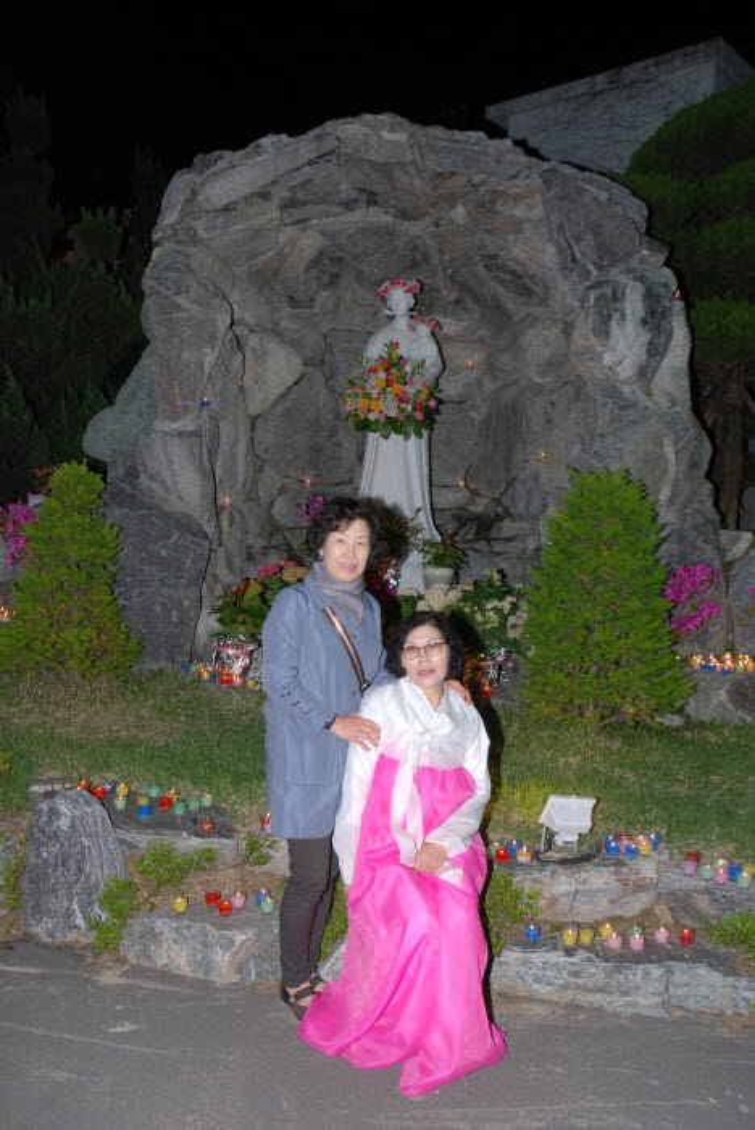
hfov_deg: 40.0
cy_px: 565
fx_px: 1036
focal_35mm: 33
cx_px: 378
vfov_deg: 57.2
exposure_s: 1/60
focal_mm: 22
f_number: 5.6
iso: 200
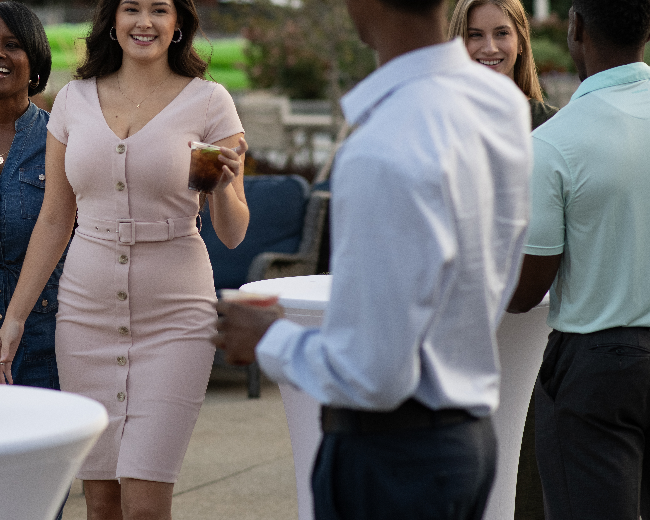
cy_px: 107
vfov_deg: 9.8
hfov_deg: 12.1
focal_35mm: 158
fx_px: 3040
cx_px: 75
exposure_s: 1/500
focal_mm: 85
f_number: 2.8
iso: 320
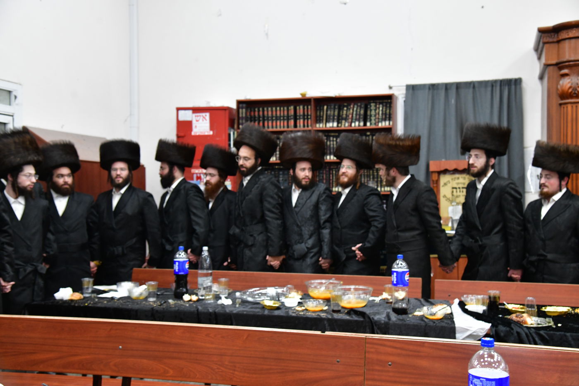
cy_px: 193
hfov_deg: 42.7
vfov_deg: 29.2
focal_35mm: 46
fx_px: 740
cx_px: 290
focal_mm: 46
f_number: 5.6
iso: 2500
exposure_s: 1/100
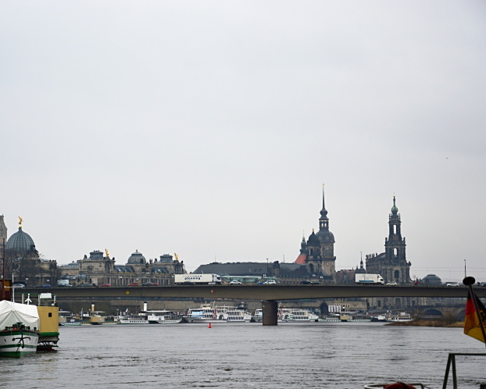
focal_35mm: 119
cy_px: 194
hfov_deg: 16.1
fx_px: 1712
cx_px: 198
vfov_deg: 13.0
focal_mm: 70
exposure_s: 1/125
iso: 140
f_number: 5.3
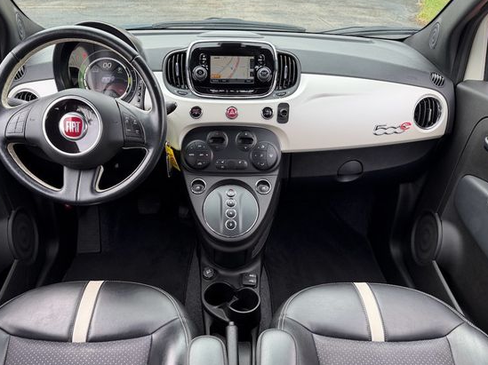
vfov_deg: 49.6
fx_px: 394
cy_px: 206
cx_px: 230
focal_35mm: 28
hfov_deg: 63.4
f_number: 1.78
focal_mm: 6.76
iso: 100
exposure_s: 1/325
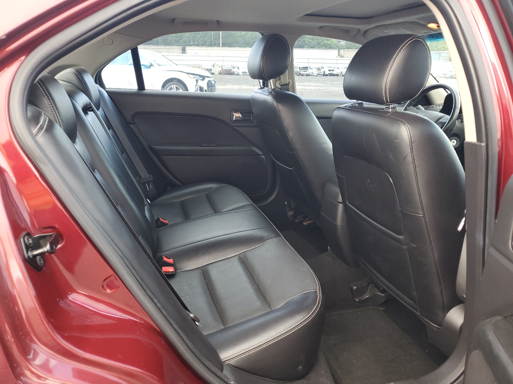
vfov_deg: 53.1
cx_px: 256
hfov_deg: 67.3
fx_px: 385
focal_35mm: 26
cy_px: 192
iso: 84
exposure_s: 1/120
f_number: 1.5
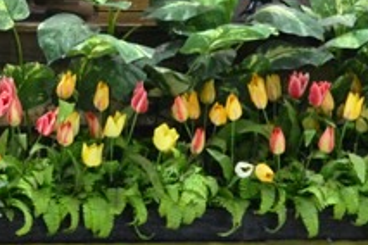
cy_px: -317
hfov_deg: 5.1
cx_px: -378
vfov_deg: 3.4
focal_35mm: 396
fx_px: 4052
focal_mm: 55
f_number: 5.6
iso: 2200
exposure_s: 1/30
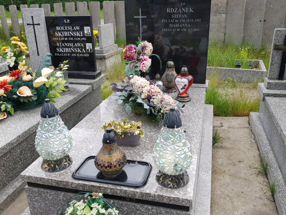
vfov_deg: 45.5
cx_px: 150
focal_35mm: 31
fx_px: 256
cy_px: 109
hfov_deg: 58.3
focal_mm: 4.2
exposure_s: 1/146
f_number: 1.7
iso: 40
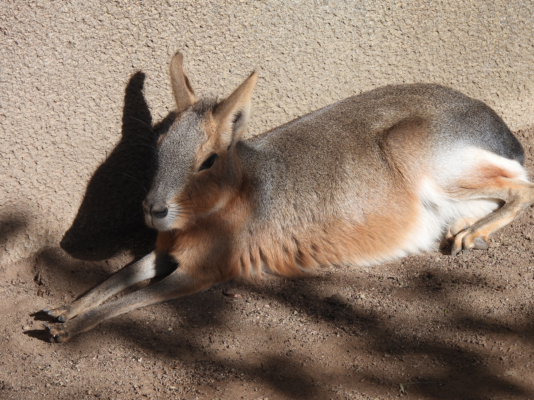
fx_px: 6232
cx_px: 283
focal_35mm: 404
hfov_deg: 4.9
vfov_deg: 3.7
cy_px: 204
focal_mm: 67.8
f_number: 5
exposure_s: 1/500
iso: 100
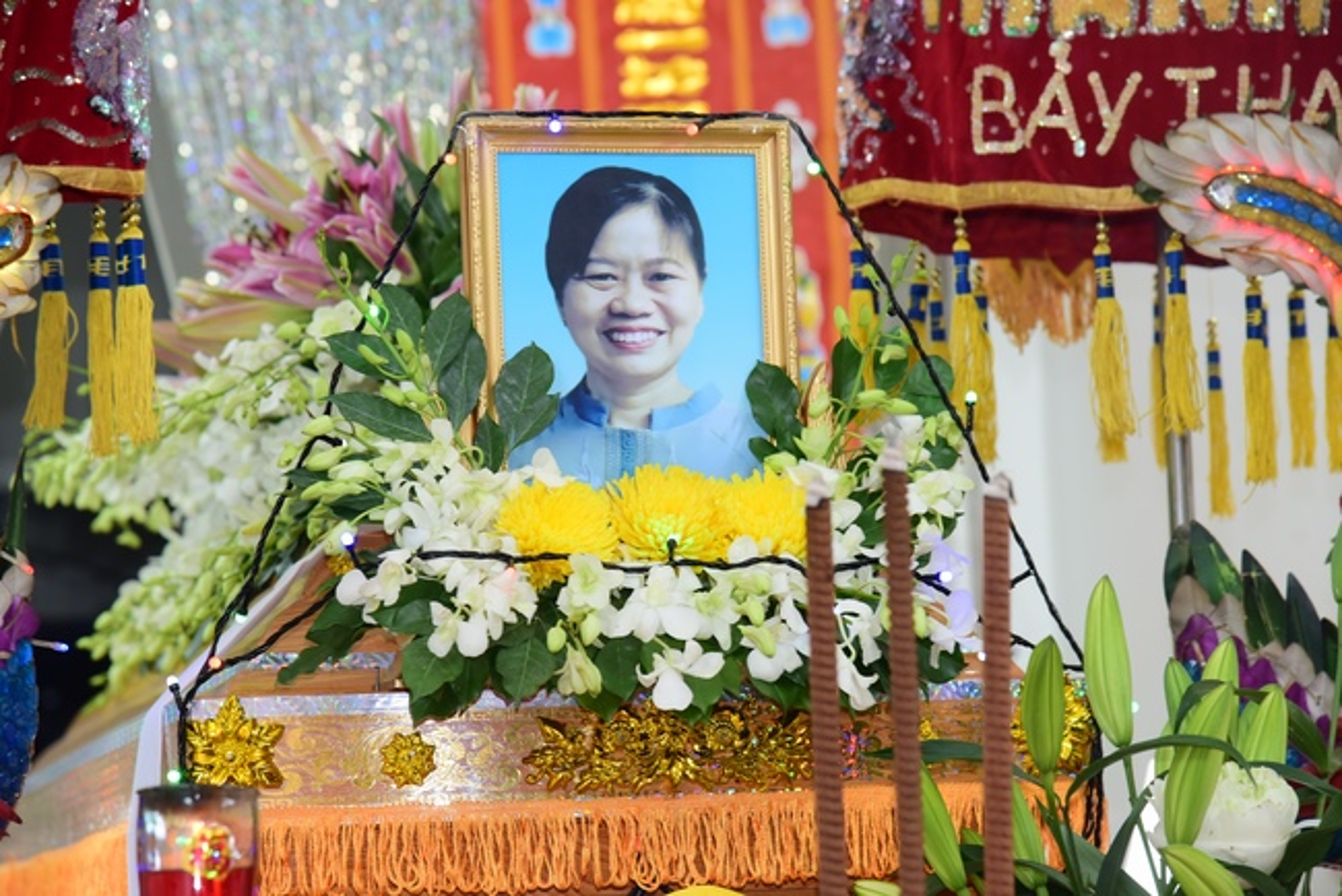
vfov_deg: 11.4
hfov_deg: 17.1
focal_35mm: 120
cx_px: 671
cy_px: 448
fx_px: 4475
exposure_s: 1/50
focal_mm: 120
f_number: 5
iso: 1000
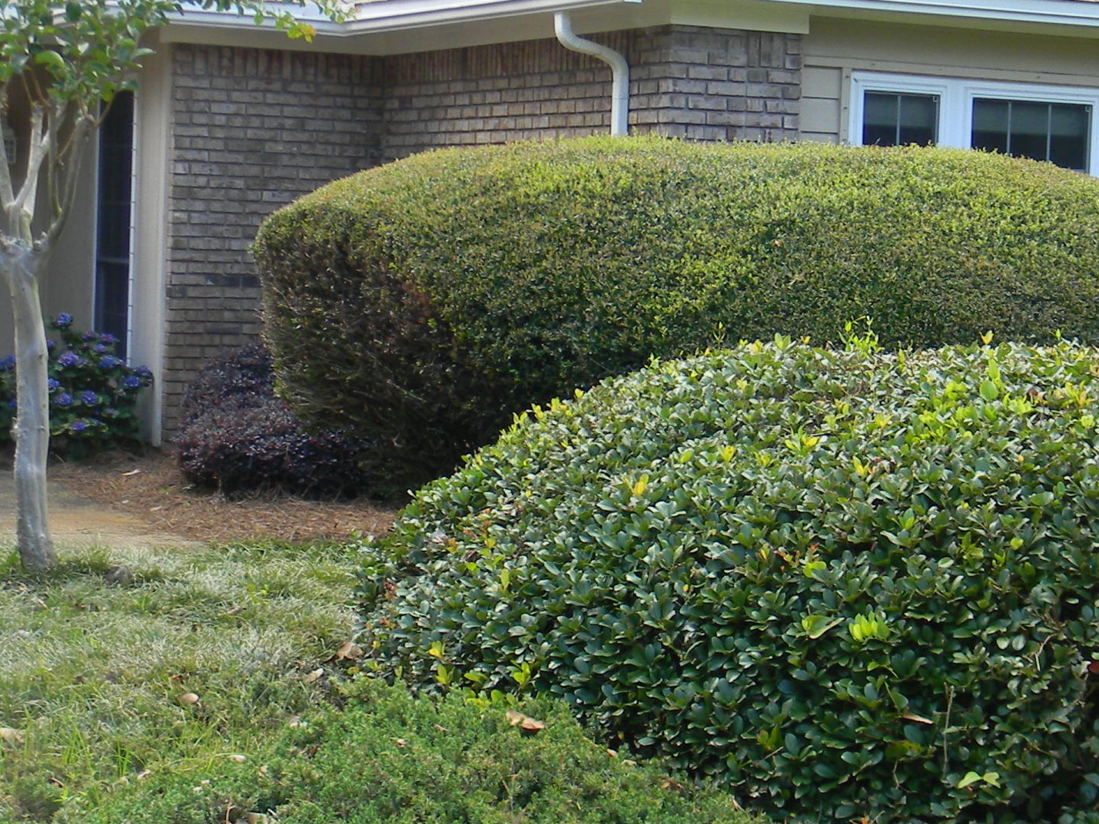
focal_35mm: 86
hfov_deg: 22.7
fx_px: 2731
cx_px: 726
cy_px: 364
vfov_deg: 17.2
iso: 80
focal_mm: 7.3
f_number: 3.8
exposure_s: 1/68
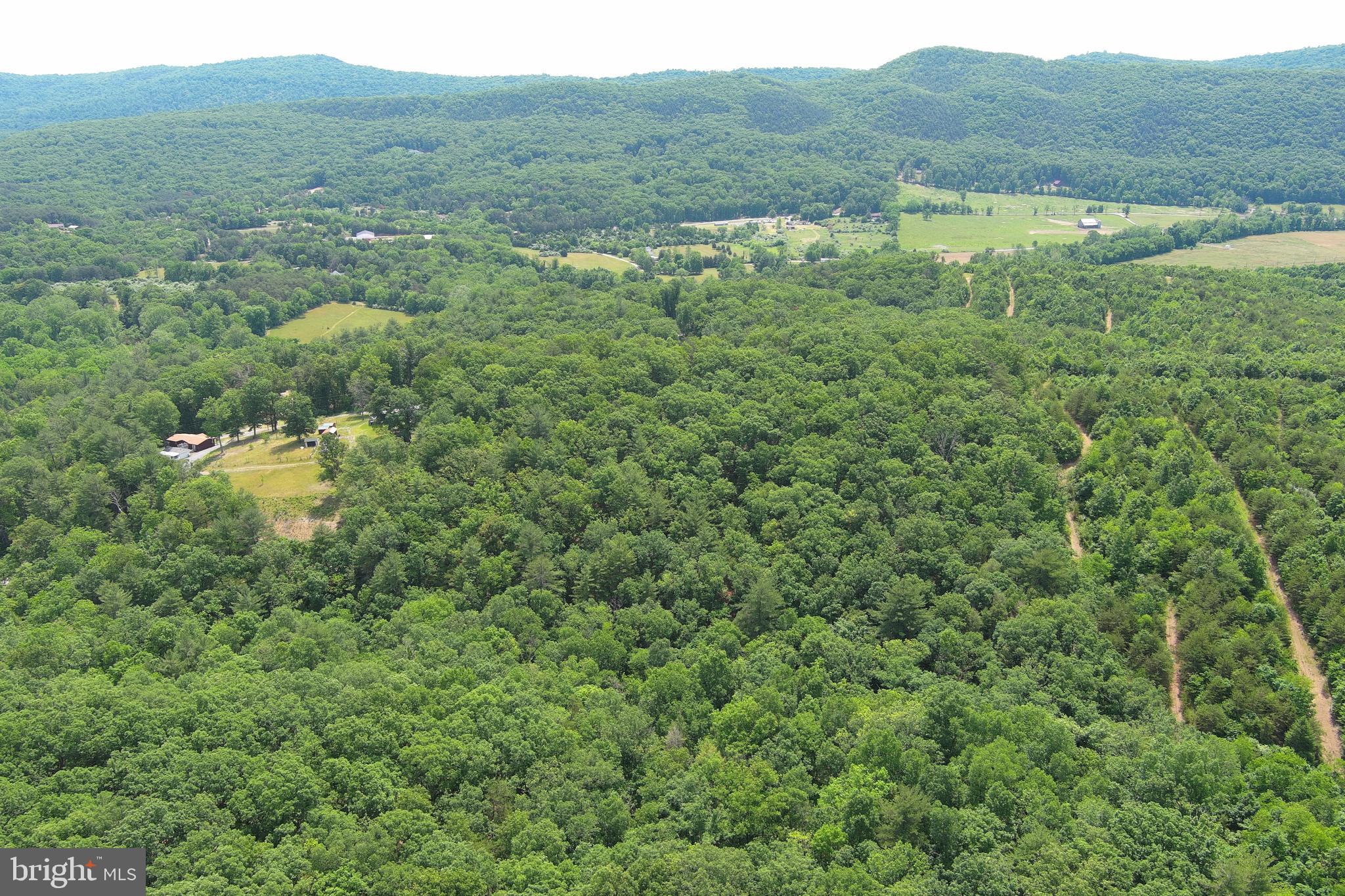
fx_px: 1083
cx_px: 672
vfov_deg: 45.0
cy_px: 448
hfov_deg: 63.7
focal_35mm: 29
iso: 100
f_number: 2.8
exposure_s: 1/420
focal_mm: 10.57
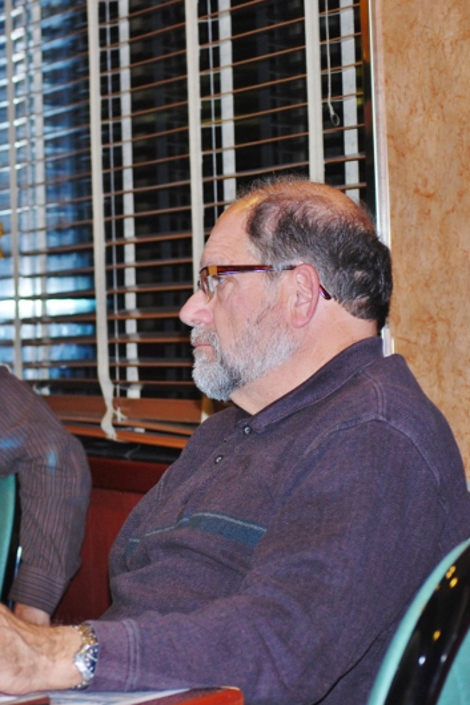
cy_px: 351
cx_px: 7
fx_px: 2445
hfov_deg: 10.9
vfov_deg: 16.4
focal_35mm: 125
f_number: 4
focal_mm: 55
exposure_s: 1/60
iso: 200
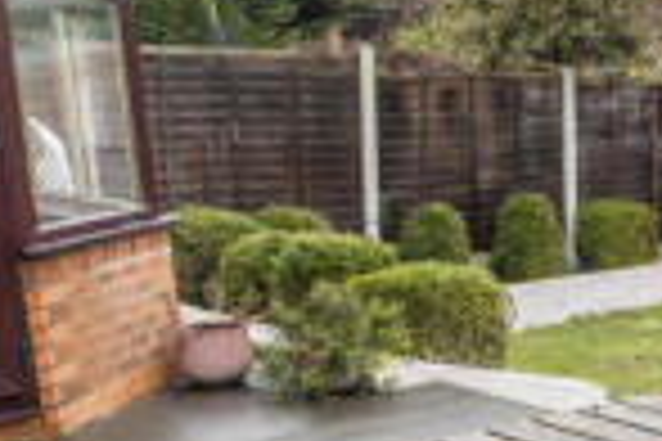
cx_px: 957
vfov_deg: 20.1
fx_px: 1232
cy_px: 340
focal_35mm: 67
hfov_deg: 24.4
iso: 160
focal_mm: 10
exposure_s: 1/40
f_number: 8
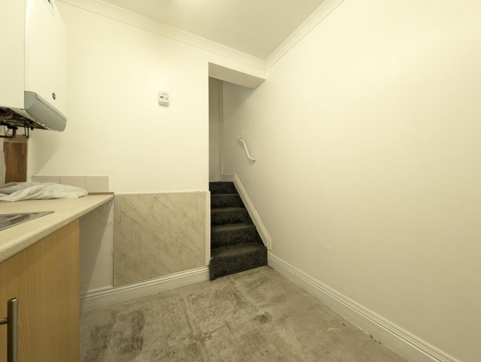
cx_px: 240
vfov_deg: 94.6
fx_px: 167
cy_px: 181
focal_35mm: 12
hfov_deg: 110.5
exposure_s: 1/16.7
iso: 79
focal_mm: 2.23
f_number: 1.95
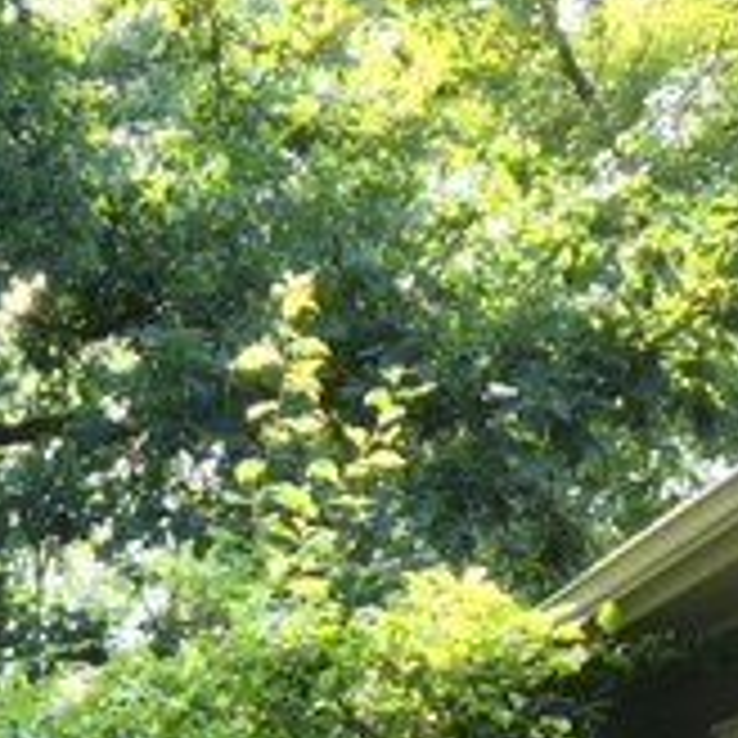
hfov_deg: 16.2
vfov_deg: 16.2
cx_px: -302
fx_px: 2412
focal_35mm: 100
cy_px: 1048
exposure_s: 1/40
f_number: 2.2
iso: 25
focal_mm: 4.15
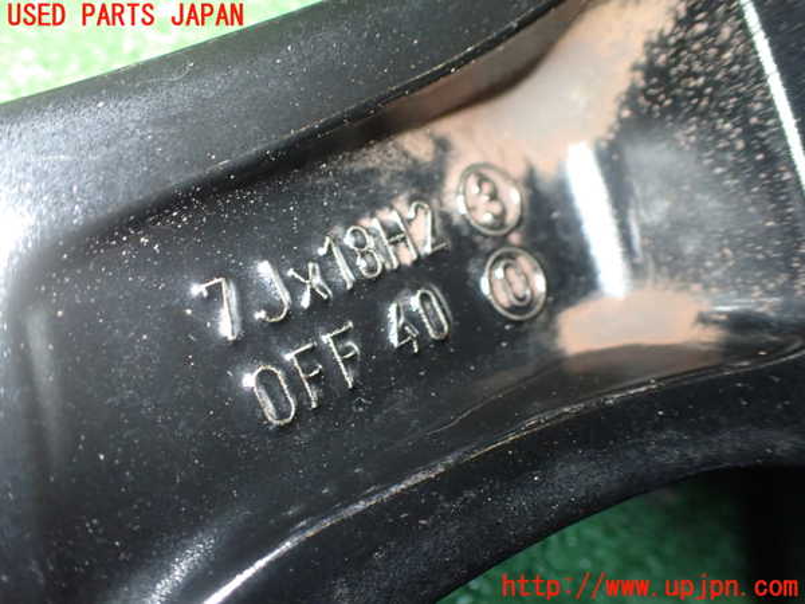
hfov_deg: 60.0
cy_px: 302
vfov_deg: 46.8
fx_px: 698
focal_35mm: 30
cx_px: 402
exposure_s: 1/30
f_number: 2.3
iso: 800
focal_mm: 5.4
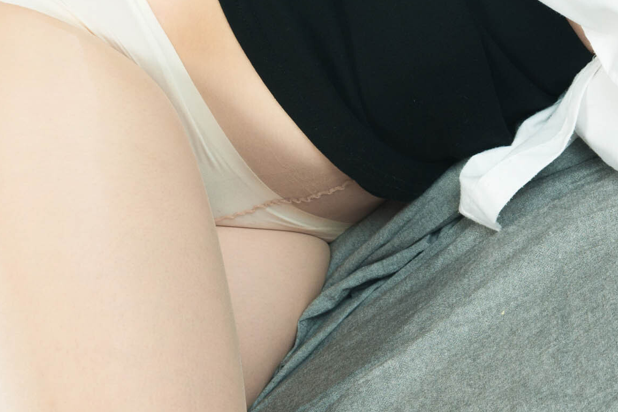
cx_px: 668
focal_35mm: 130
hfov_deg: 15.4
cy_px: -101
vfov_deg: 10.4
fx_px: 2231
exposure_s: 1/125
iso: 320
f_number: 9
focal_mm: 50
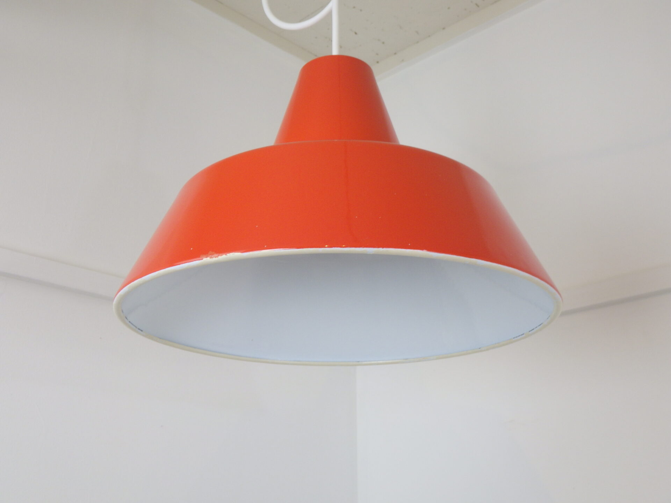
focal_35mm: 42
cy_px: 252
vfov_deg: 34.3
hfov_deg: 44.8
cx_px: 336
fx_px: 814
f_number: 4.2
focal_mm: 7.5
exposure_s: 1/30
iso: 125
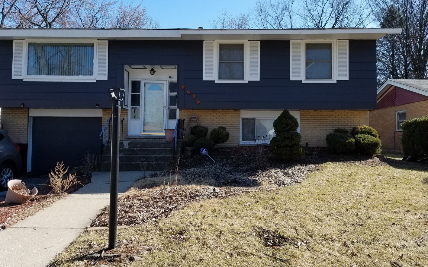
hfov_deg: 66.5
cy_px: 134
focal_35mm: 28
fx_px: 327
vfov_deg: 44.6
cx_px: 211
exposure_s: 1/1328
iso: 50
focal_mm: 4.25
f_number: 1.7
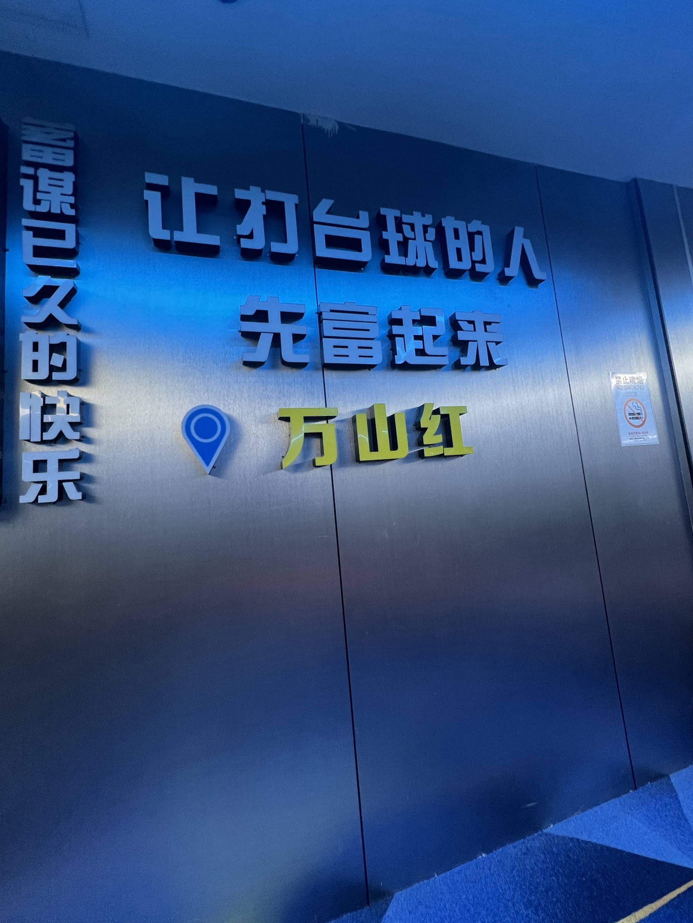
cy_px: 448
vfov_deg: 102.0
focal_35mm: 14
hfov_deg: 85.7
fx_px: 374
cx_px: 344
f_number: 1.8
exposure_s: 1/99
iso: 250
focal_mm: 1.57
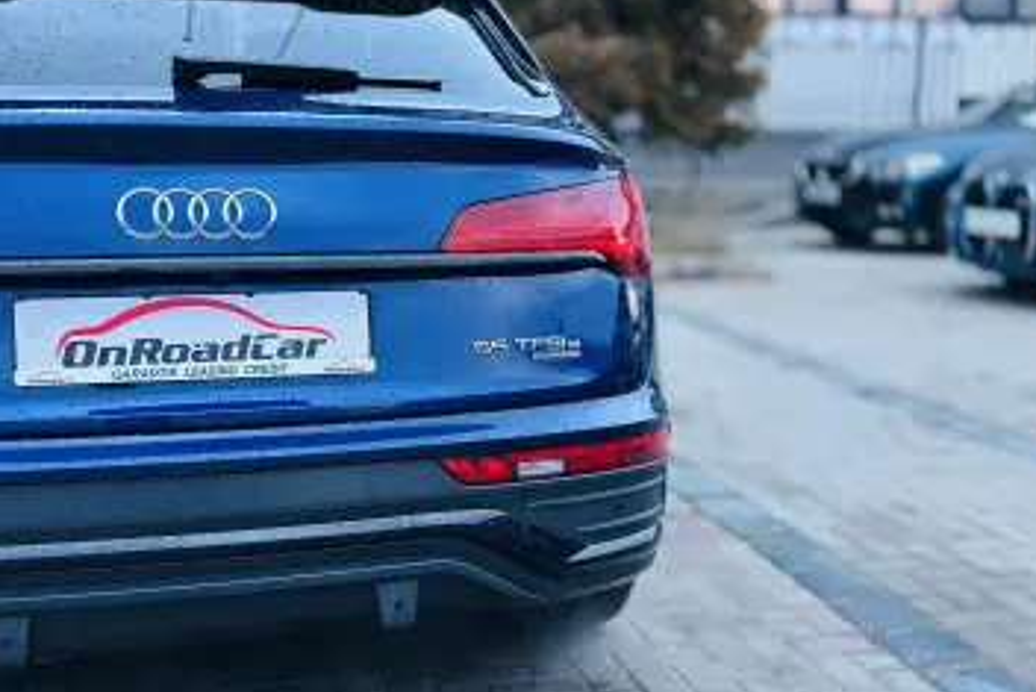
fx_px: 1468
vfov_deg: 26.5
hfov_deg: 38.9
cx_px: 524
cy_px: 359
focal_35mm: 51
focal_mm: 6.86
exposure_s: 1/60
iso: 320
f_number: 1.78
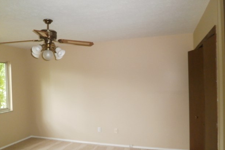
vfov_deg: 46.3
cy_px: 86
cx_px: 112
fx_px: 175
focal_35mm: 28
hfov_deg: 65.5
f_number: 2.8
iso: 400
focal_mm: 4.7
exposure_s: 1/30
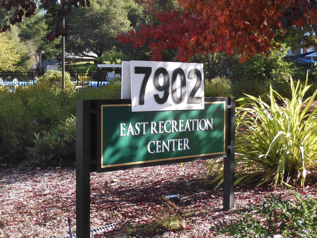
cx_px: 158
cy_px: 119
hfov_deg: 25.3
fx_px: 705
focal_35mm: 77
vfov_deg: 19.1
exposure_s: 1/125
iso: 100
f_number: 4.5
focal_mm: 13.7
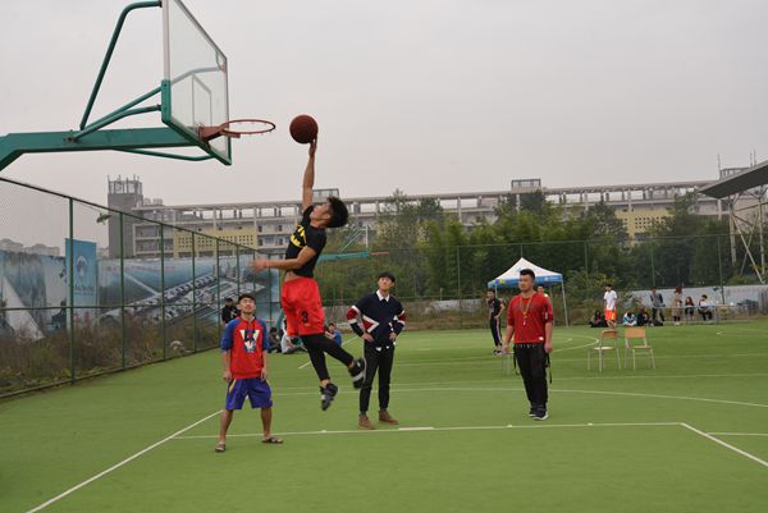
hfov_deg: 53.1
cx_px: 384
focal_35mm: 36
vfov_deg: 36.9
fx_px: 769
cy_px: 256
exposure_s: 1/200
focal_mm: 36
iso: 100
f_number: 7.1
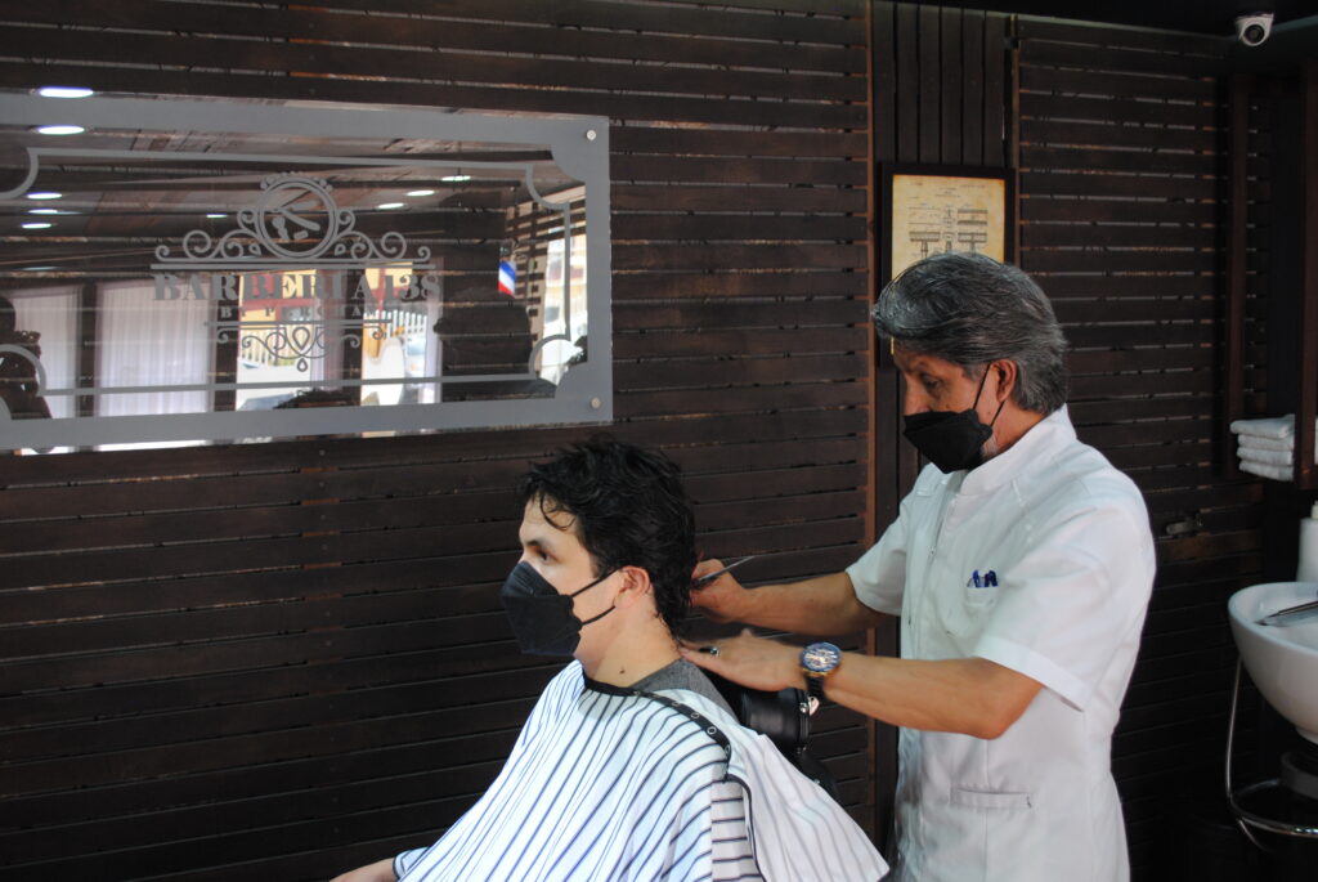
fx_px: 1319
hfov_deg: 53.1
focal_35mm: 36
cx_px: 659
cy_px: 441
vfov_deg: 37.0
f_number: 4
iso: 320
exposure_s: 1/30
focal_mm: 24
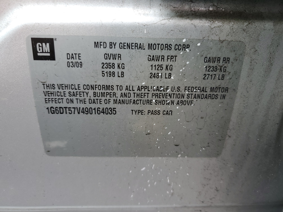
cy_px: 106
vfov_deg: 53.1
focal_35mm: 26
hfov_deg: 67.3
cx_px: 142
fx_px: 213
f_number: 1.5
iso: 50
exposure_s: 1/130
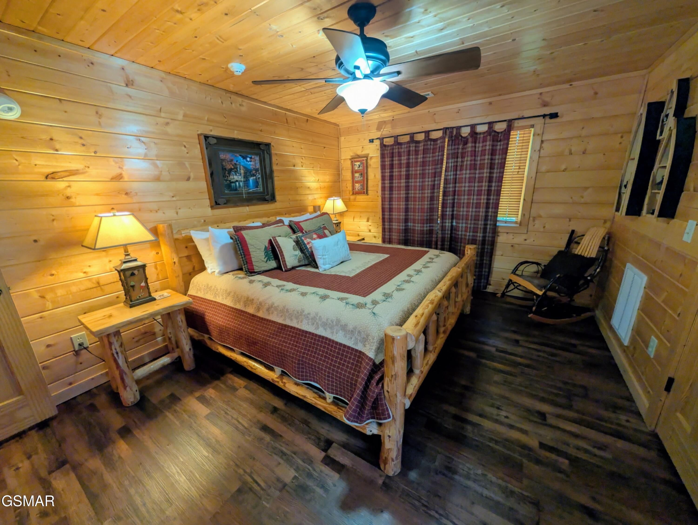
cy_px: 262
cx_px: 349
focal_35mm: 12
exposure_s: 1/53.2
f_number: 1.7
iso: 175
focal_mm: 2.02
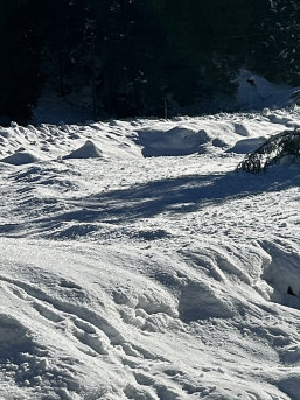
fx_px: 1295
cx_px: 498
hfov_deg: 12.3
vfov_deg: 17.6
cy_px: 211
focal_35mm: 112
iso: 80
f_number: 1.78
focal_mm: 6.86
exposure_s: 1/12048
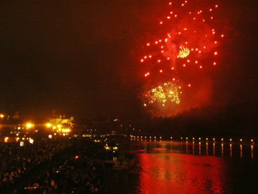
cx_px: 129
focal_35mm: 46
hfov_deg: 41.2
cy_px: 97
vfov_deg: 31.5
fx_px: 343
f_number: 3.2
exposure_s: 1/8
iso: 256
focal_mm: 76
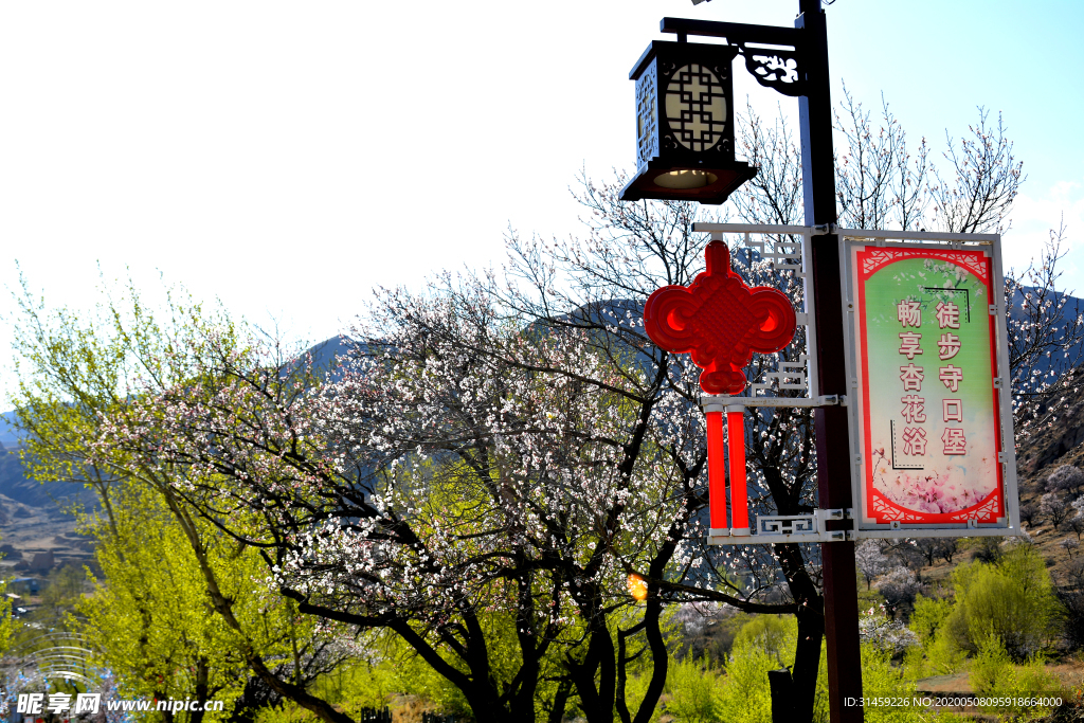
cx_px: 542
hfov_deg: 41.1
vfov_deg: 28.1
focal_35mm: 48
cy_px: 362
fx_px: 1445
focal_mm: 32
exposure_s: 1/200
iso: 100
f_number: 8
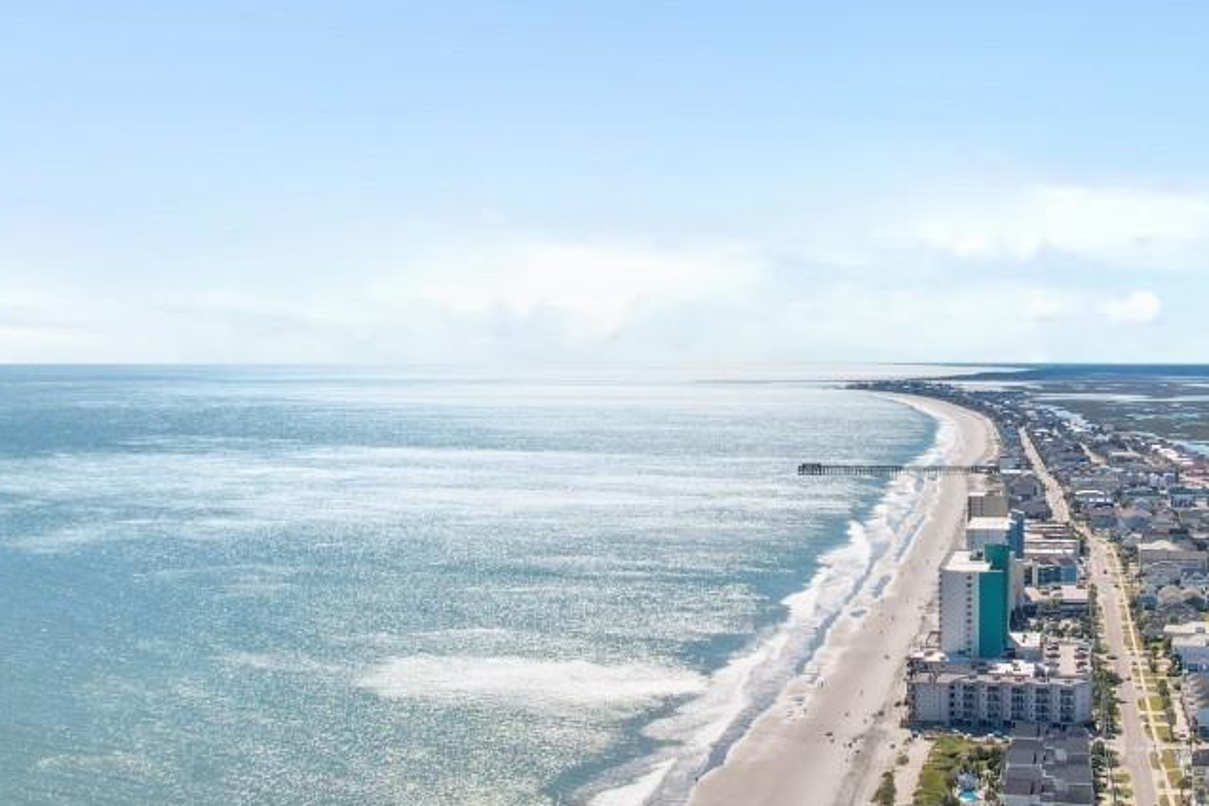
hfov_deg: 35.0
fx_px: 1881
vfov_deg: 24.2
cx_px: 882
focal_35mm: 56
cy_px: 382
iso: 110
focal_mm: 8.38
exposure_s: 1/160
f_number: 2.8
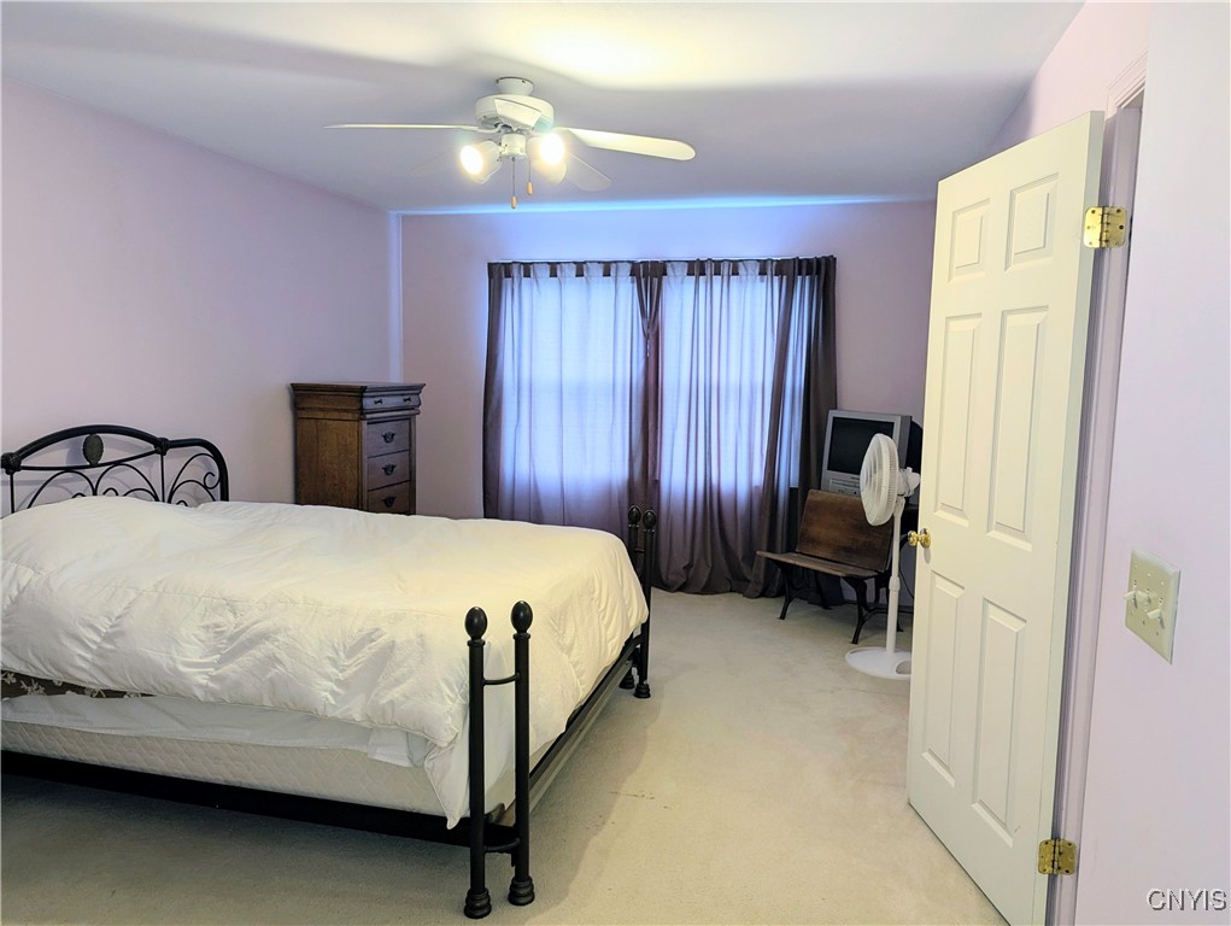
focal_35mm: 24
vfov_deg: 56.9
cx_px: 616
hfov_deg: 71.5
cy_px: 463
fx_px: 854
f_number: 1.85
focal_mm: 6.81
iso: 191
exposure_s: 1/60
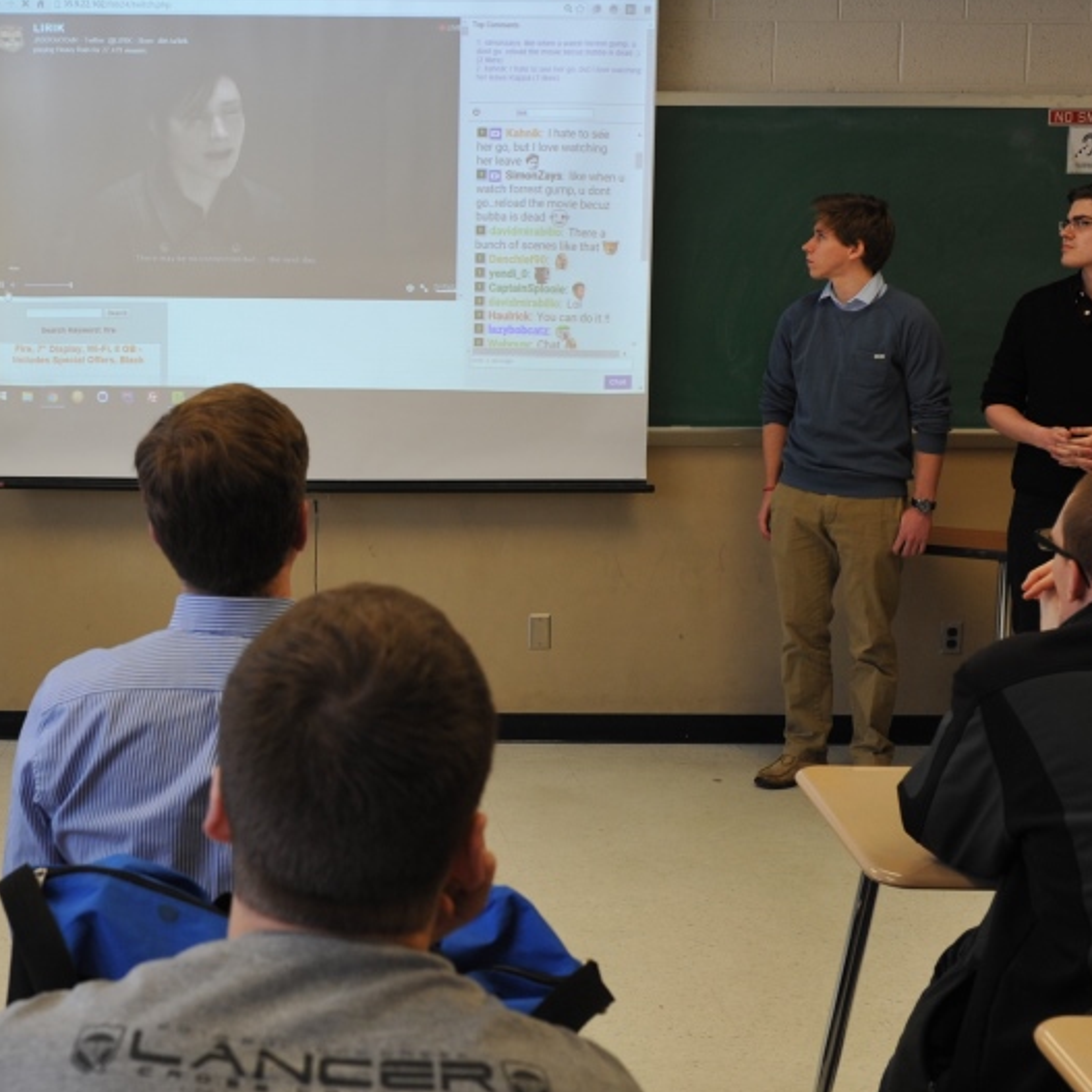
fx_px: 1785
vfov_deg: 34.0
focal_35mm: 50
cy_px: 501
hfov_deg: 33.3
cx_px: 269
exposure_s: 1/160
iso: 1000
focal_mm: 31
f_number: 6.3
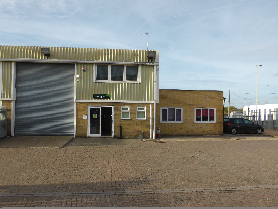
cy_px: 104
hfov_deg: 60.0
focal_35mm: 30
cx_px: 139
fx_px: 241
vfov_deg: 46.8
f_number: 3.6
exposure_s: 1/640
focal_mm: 5.4
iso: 100
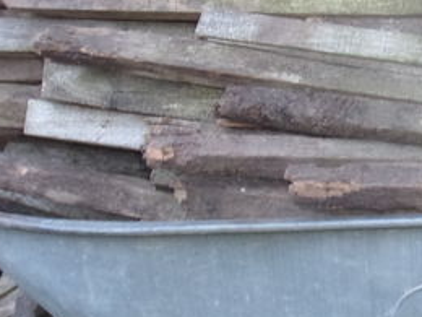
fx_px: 1548
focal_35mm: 127
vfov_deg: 11.7
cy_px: 141
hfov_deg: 15.1
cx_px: 474
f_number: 3.7
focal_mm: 5.9
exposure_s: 1/34
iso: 160
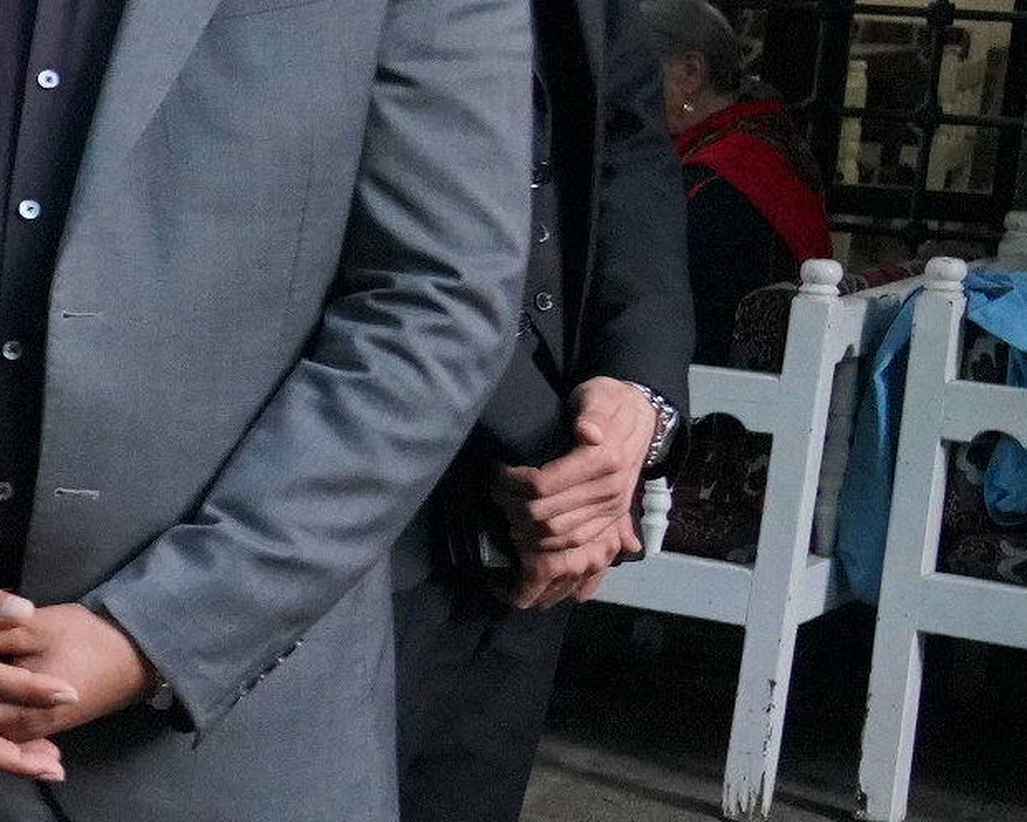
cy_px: 477
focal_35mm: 109
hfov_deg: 13.7
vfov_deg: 14.1
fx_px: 3313
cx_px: -1289
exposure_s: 1/160
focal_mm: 24
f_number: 4
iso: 8000
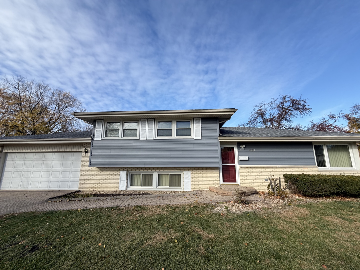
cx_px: 180
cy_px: 135
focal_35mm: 14
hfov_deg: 102.1
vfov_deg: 85.7
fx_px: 146
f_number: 2.2
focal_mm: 2.22
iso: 40
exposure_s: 1/770
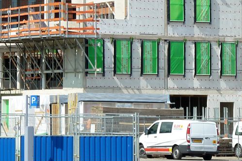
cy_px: 15
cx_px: 39
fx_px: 1706
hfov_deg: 8.1
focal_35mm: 254
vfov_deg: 5.4
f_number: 4.4
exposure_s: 1/400
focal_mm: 19.5
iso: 80
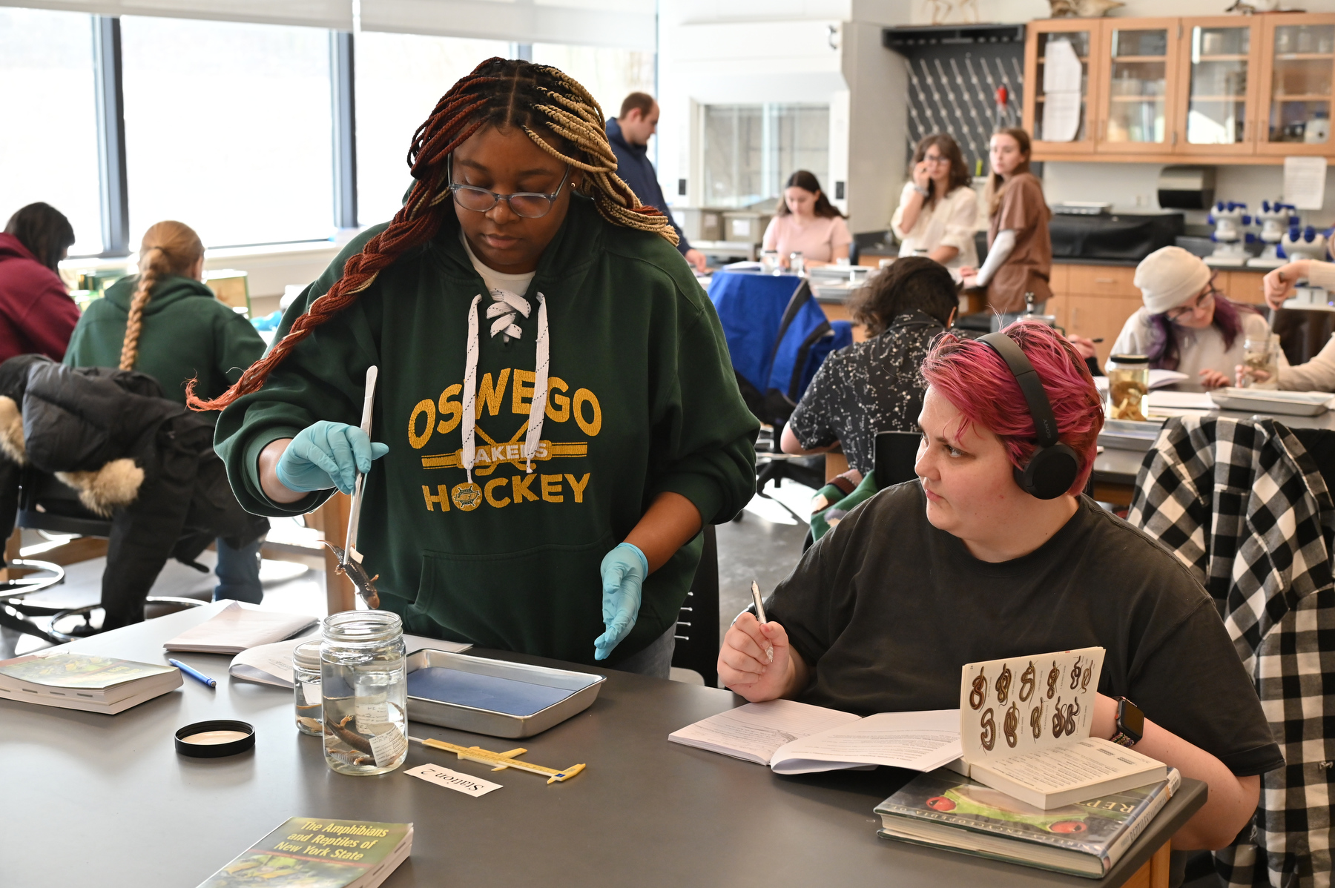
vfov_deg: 28.0
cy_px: 444
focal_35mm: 48
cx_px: 668
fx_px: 1779
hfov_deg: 41.1
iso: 1600
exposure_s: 1/200
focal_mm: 48
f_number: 5.6
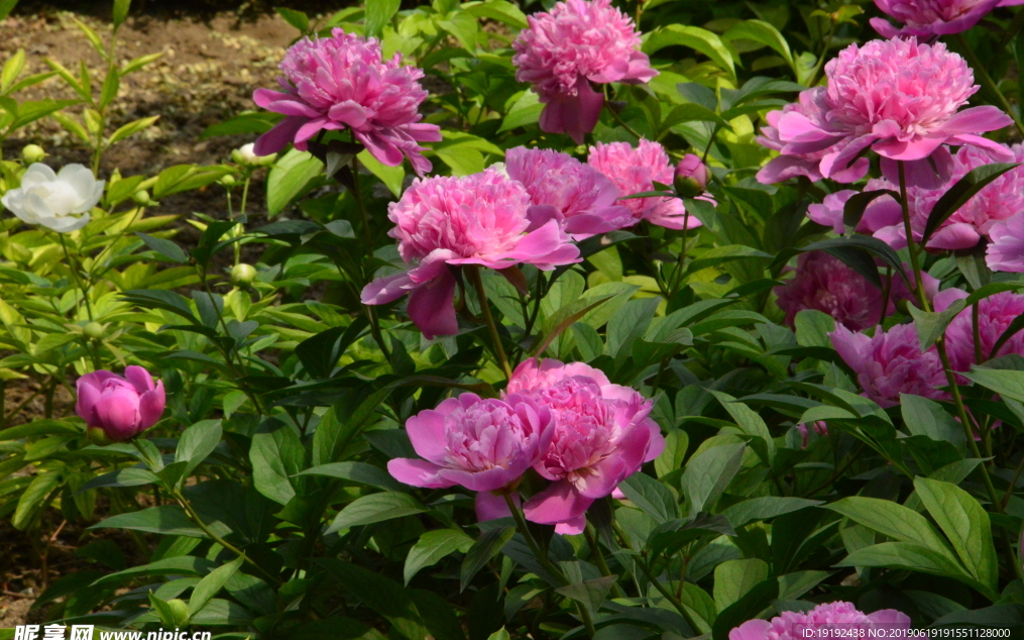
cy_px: 309
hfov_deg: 11.1
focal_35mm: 188
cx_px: 515
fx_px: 5246
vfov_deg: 7.0
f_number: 32
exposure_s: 1/250
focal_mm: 122
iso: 2000
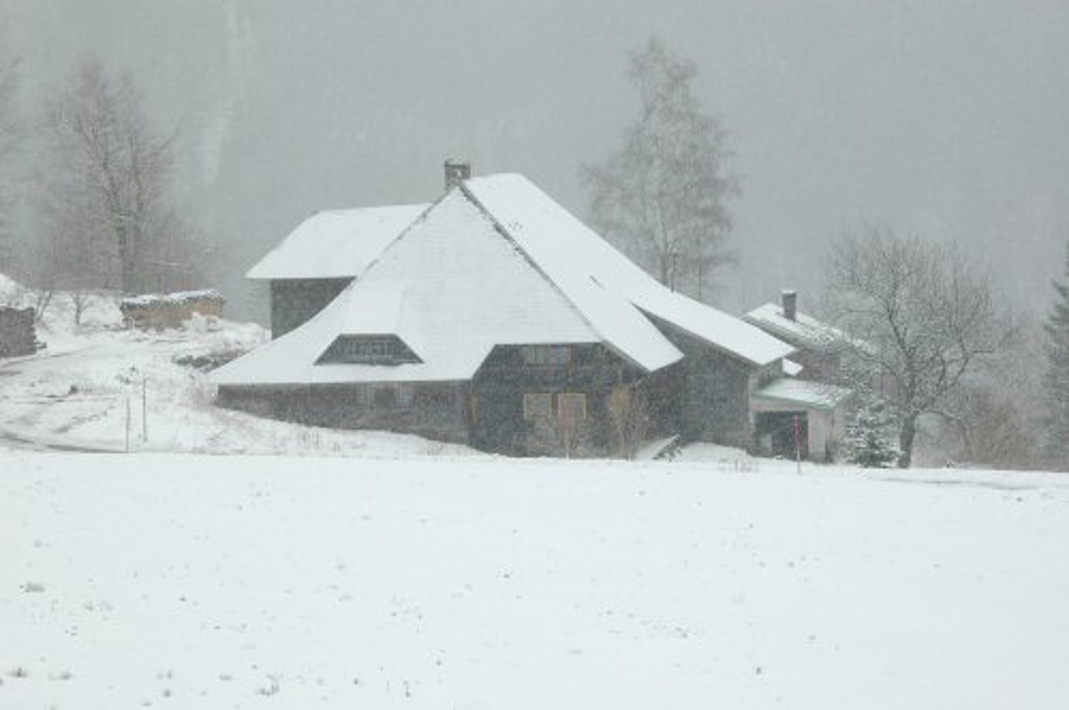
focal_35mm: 138
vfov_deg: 9.9
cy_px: 355
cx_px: 534
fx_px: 4092
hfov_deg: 14.9
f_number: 9
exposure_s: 1/160
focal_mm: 92
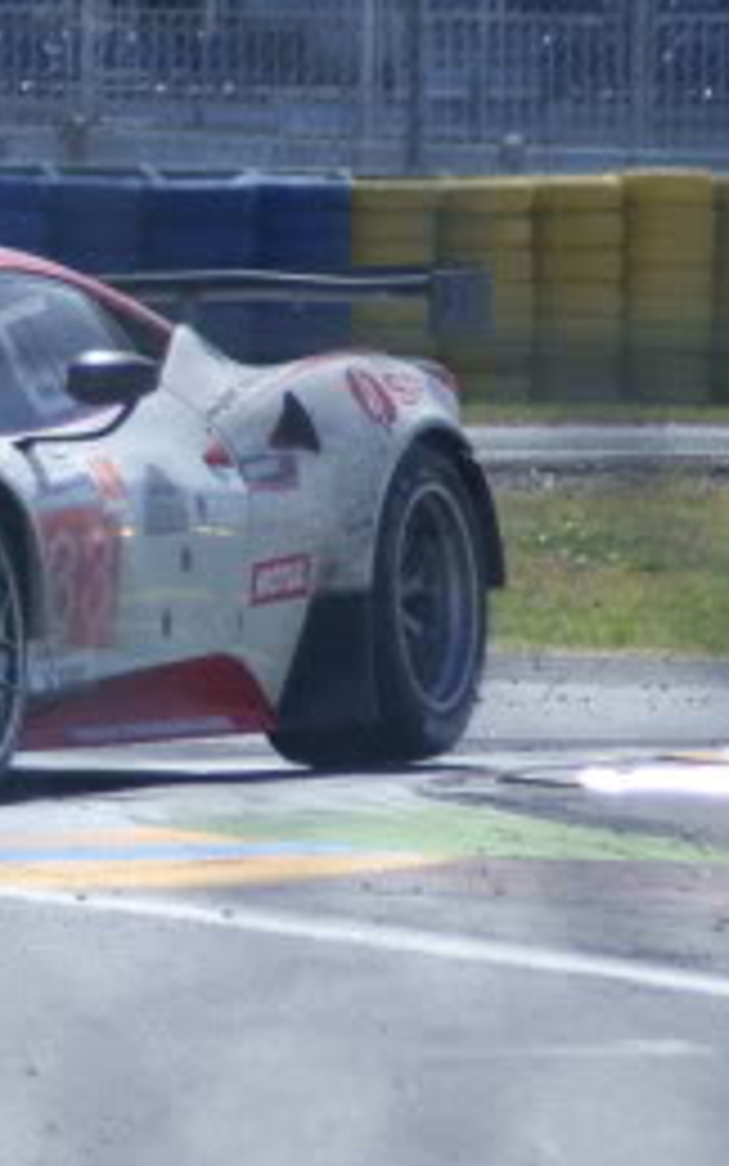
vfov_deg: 2.3
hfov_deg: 1.4
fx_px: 28848
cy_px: 601
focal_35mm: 908
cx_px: -731
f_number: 4.5
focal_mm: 150
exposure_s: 1/4000
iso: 400
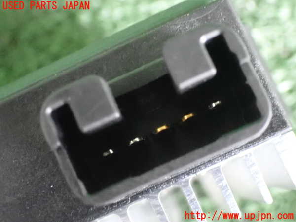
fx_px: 658
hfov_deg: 25.3
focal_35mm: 77
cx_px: 148
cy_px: 111
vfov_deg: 19.1
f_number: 4.1
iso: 6400
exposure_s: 1/40
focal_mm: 13.65
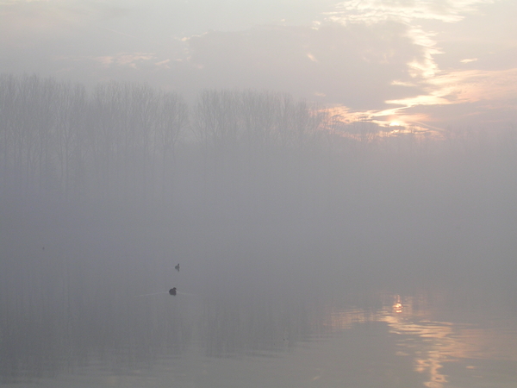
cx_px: 258
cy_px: 194
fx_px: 1210
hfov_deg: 24.1
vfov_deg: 18.2
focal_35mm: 81
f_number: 4
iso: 50
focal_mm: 12.3
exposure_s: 1/225
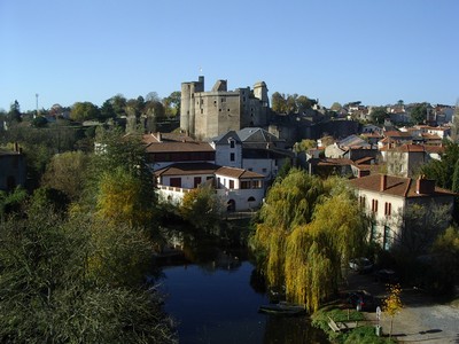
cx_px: 230
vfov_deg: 37.7
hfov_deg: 49.0
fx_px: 504
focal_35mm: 38
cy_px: 172
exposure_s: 1/320
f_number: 4.8
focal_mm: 5.8
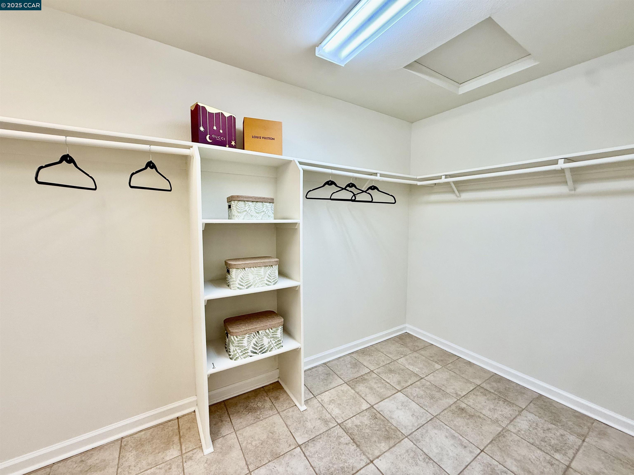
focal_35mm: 14
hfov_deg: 102.1
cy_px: 238
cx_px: 317
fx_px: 256
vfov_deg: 85.7
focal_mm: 2.22
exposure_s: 1/120
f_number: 2.2
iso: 125
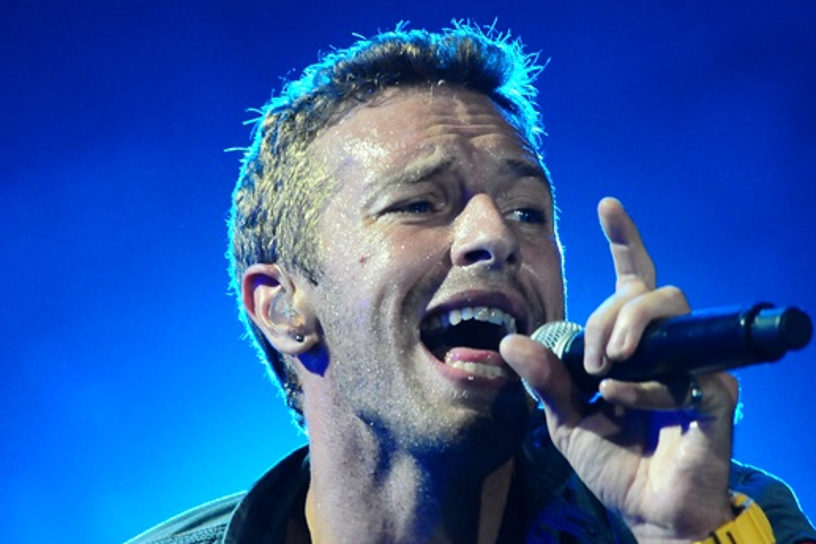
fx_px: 7890
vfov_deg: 4.0
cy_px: 312
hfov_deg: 5.9
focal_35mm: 348
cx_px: 426
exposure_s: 1/250
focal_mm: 200
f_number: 5
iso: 2000
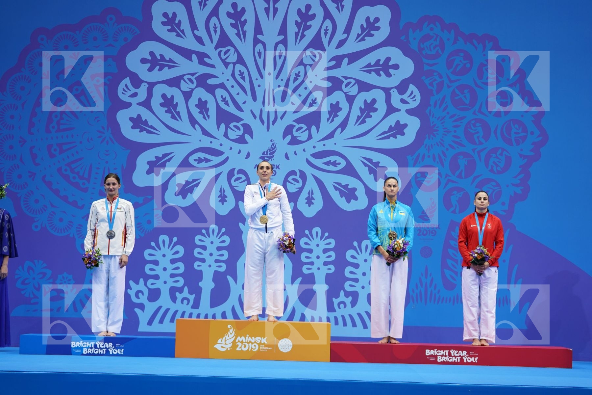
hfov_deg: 18.1
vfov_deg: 12.1
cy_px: 198
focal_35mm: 113
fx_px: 1858
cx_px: 296
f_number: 2.8
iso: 320
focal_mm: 113
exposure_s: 1/250
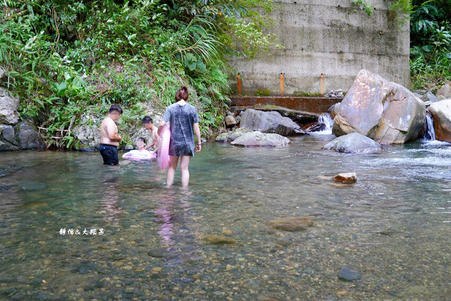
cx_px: 226
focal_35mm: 38
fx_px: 476
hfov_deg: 50.7
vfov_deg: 35.0
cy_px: 150
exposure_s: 1/40
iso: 400
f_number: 4
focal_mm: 38
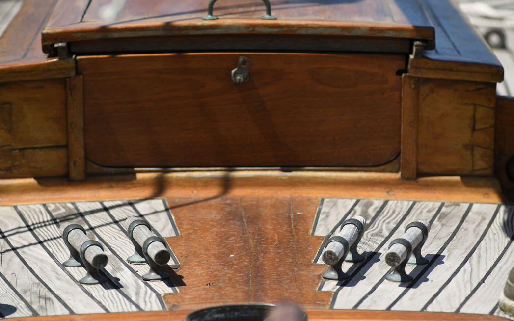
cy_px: 165
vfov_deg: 7.1
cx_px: 257
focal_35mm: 184
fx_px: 2577
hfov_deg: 11.4
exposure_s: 1/640
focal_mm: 180
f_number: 5.6
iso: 64
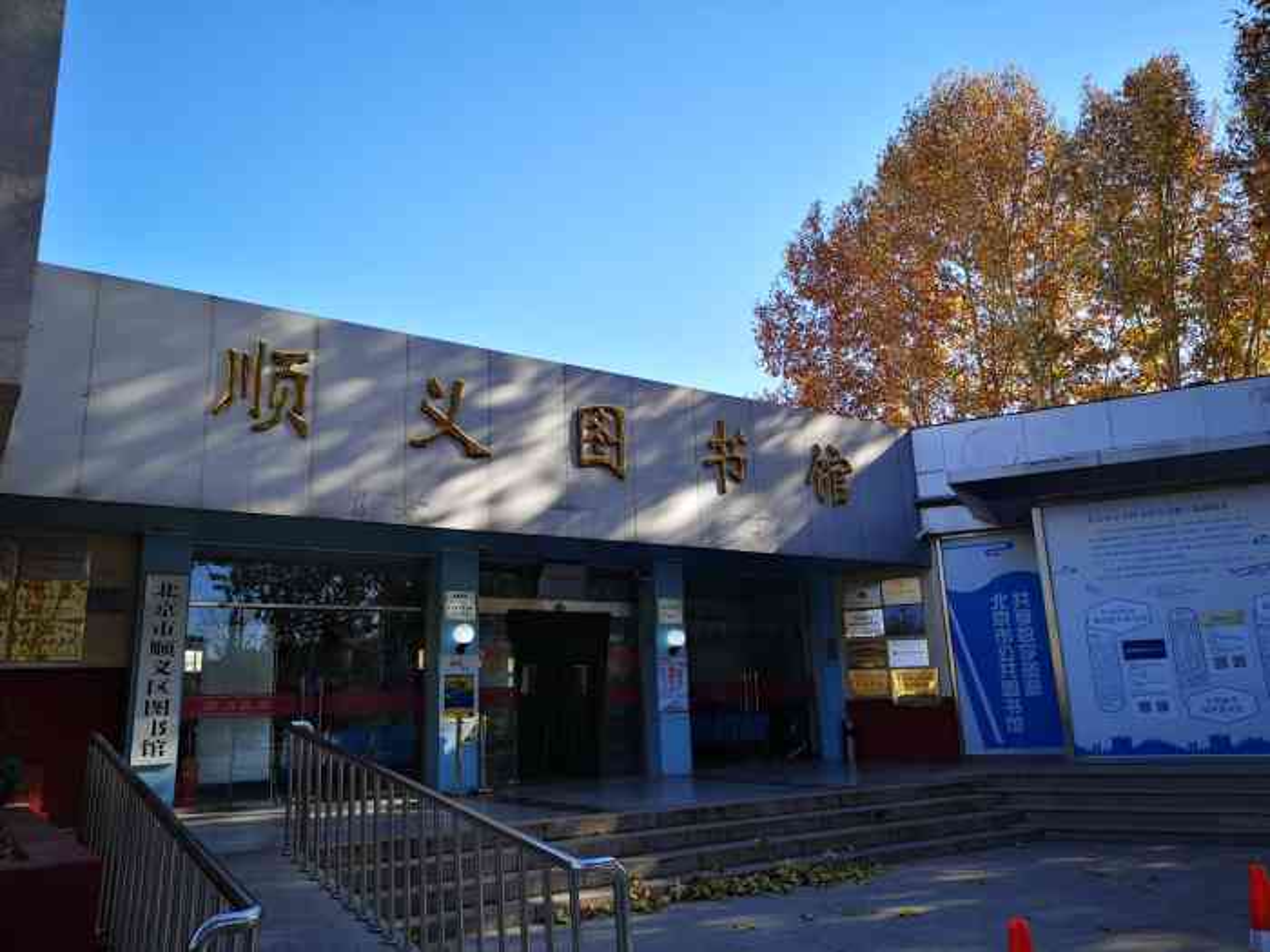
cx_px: 635
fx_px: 991
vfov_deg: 51.4
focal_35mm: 27
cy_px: 476
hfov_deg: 65.3
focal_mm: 3.95
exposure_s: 1/1000
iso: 50
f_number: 1.8
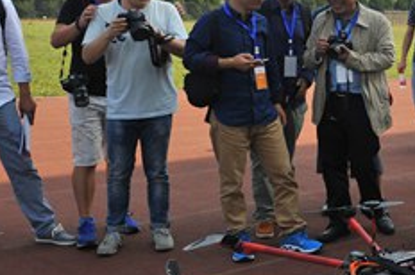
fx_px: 714
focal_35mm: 62
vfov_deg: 21.8
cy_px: 110
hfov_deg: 28.9
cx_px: 472
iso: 200
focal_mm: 24
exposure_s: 1/320
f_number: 8
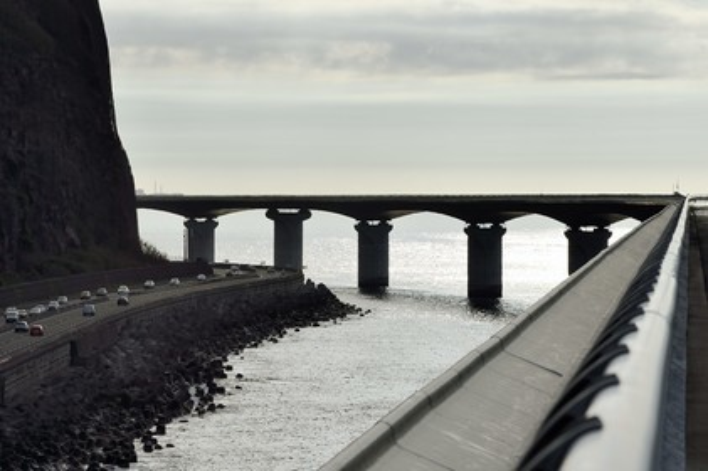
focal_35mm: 200
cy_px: 236
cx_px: 354
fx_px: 3930
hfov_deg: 10.3
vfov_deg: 6.9
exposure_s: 1/400
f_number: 14
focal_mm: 200
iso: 200
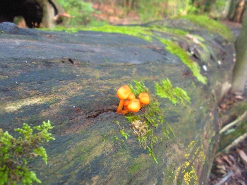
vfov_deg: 39.7
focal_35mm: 36
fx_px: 257
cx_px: 124
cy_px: 92
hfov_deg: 51.4
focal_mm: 6.3
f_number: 3.5
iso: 1600
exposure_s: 1/33.4
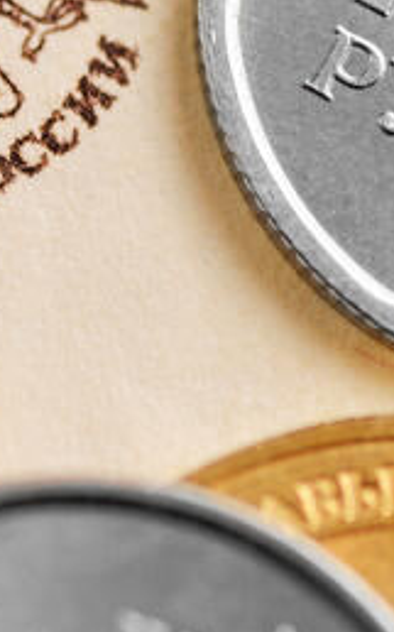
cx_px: 230
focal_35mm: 289
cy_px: 162
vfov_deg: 7.3
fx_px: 4971
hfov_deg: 4.5
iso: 200
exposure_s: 1/100
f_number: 7.1
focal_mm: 100
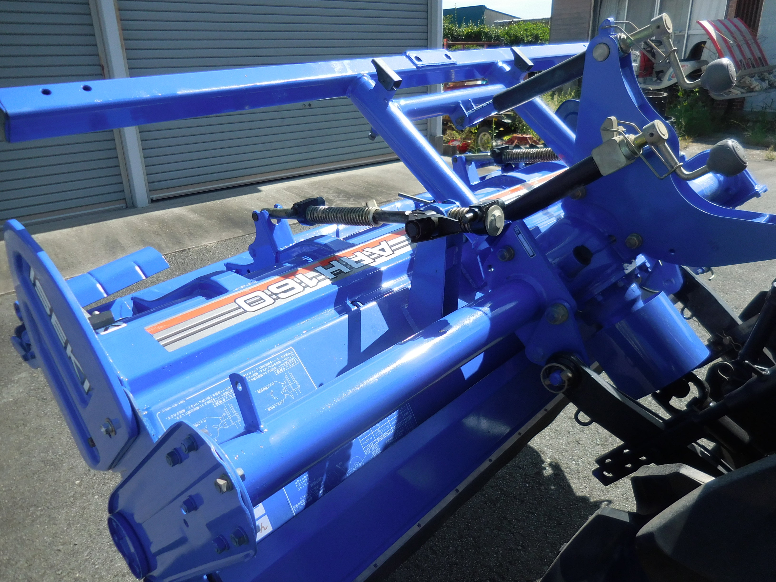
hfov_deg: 69.4
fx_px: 560
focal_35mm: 25
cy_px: 291
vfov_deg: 54.9
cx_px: 388
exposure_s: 1/1000
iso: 125
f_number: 3.3
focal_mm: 4.5
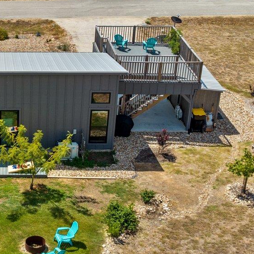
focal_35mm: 78
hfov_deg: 21.3
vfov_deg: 22.2
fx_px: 648
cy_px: 110
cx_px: -13
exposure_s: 1/2000
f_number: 2.8
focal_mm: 12.29
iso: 100
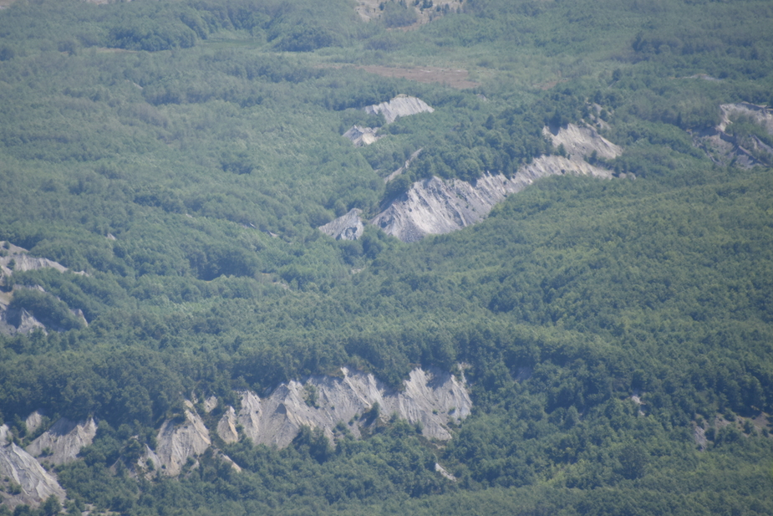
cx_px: 314
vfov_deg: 3.3
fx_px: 8912
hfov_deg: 5.0
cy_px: 228
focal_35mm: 415
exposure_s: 1/640
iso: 180
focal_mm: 300
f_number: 5.6
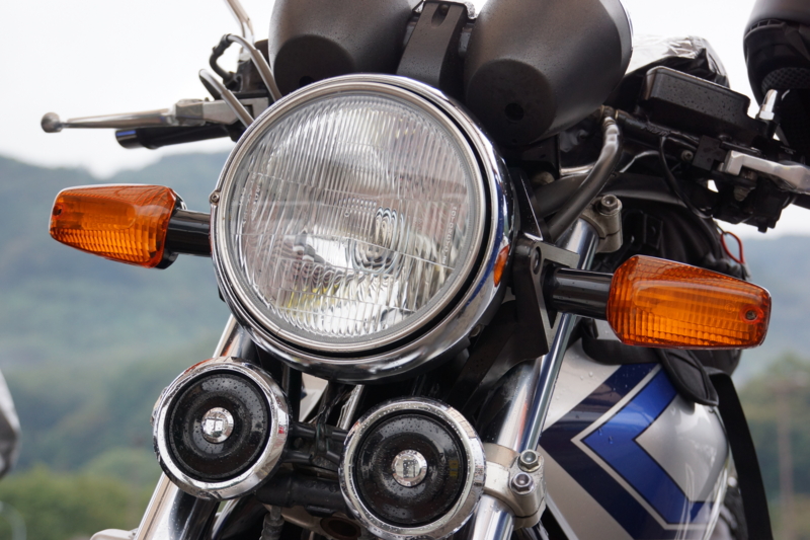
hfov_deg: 23.9
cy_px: 270
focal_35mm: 85
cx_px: 405
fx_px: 1912
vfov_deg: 16.1
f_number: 5.6
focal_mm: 57
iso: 320
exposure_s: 1/100
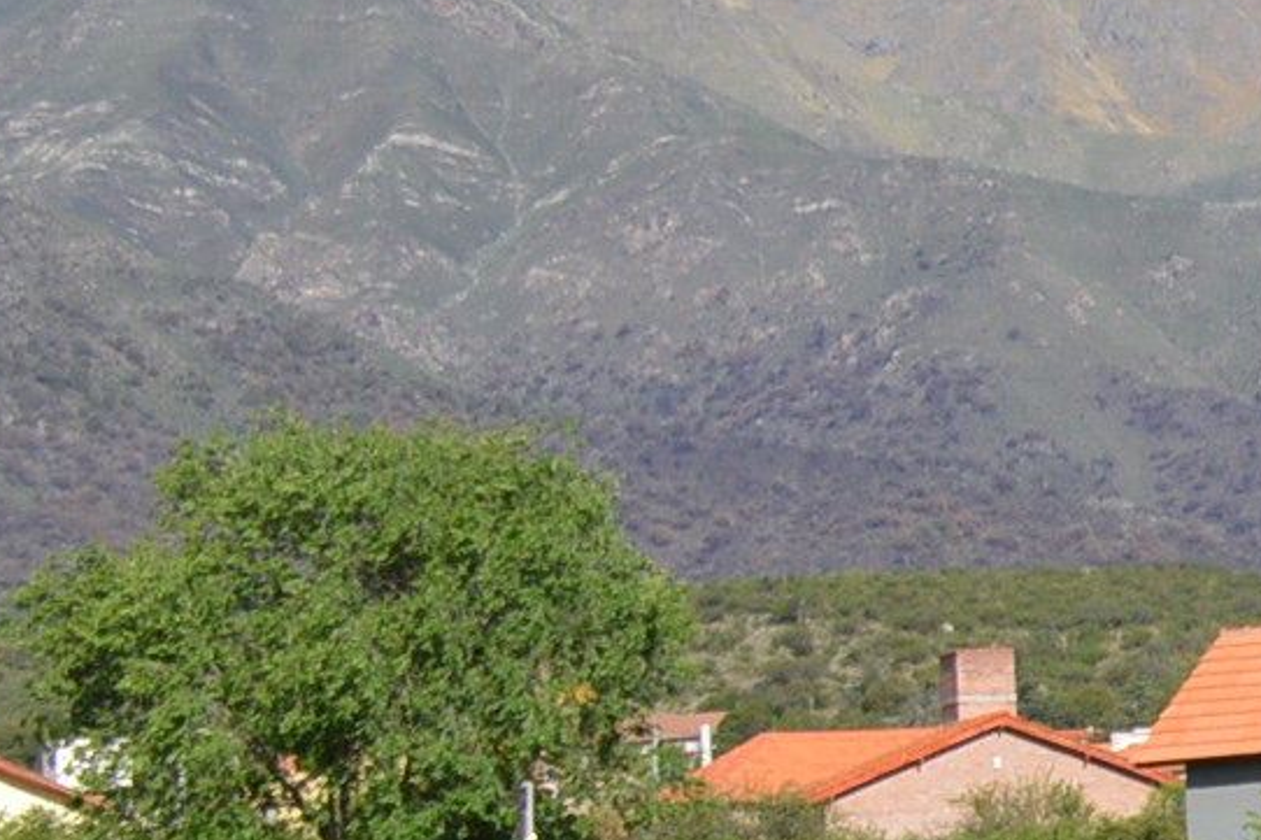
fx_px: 6408
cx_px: 3432
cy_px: 503
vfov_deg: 7.5
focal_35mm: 183
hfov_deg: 9.5
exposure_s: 1/250
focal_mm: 22
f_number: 8
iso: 100
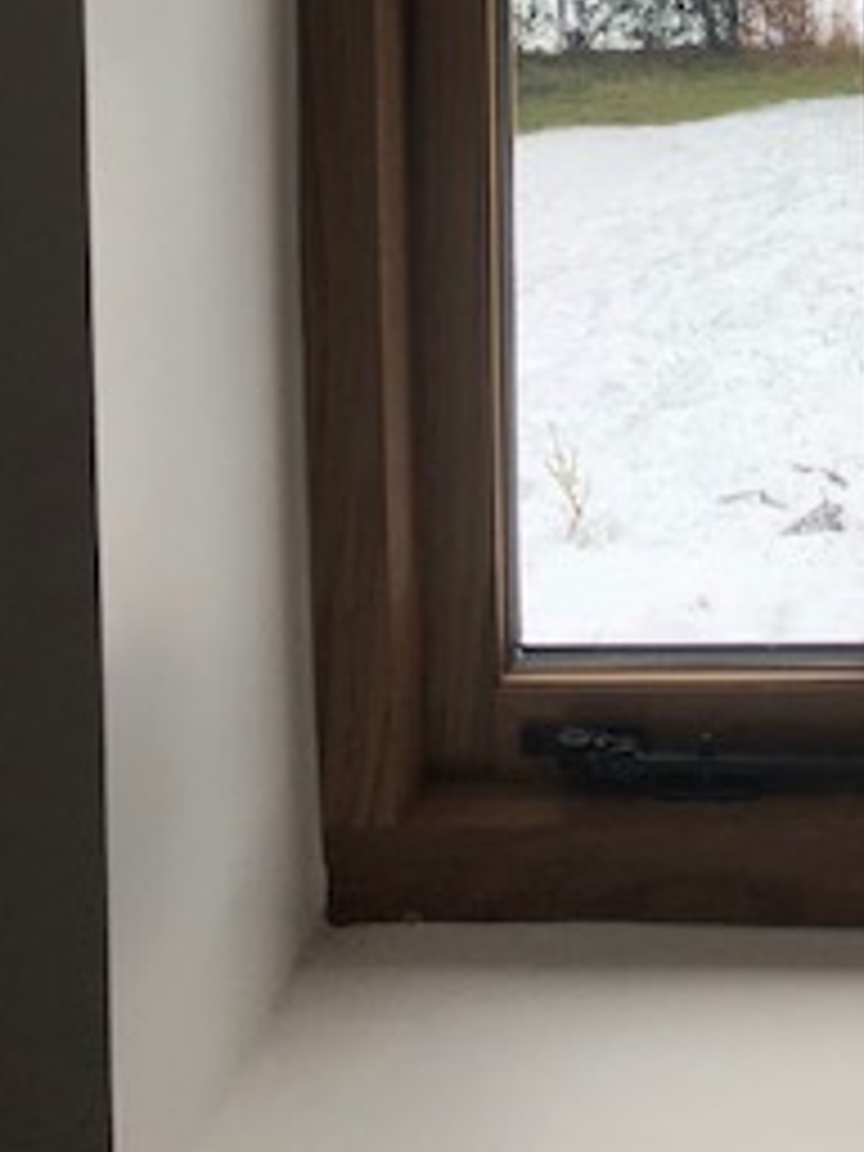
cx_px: 796
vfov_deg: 25.3
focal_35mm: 70
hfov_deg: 20.5
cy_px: -189
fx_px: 2330
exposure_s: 1/231
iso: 20
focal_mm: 3.99
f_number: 1.8
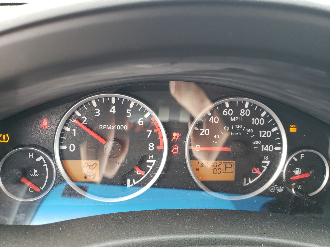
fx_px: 248
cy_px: 124
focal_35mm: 26
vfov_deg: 53.1
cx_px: 165
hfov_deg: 67.3
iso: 56
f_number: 1.5
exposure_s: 1/60.2
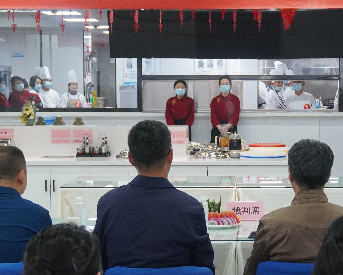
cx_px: 234
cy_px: 166
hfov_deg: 19.7
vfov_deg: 15.8
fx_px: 986
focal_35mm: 97
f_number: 4.5
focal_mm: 29
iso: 1250
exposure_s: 1/160
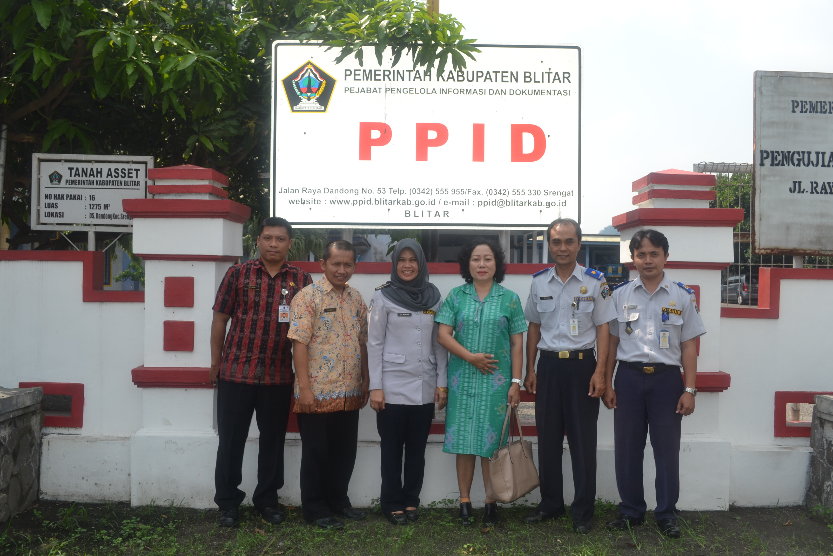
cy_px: 278
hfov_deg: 57.2
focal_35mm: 33
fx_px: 764
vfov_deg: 40.0
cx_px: 416
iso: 100
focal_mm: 22
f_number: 6.3
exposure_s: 1/200
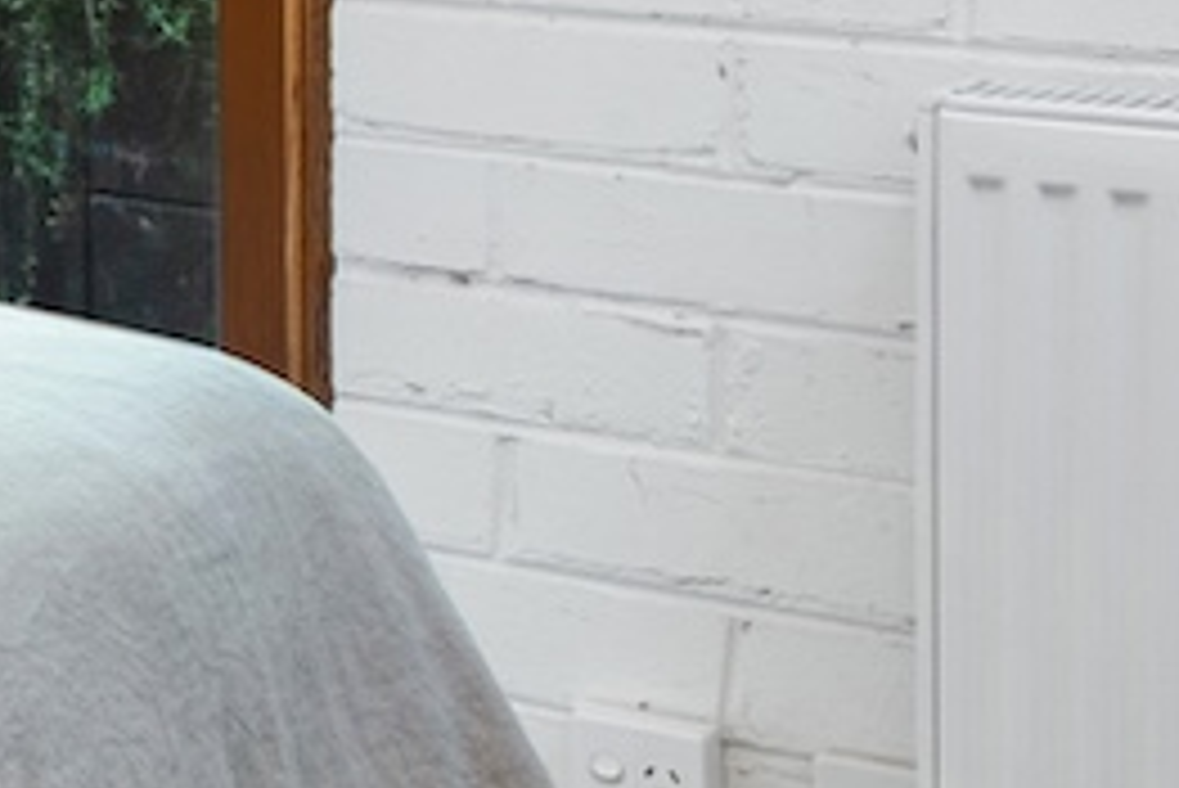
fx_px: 3604
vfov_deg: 11.7
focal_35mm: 110
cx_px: -1737
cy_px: -527
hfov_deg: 13.2
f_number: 11
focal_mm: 16
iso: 250
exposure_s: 1/1.25
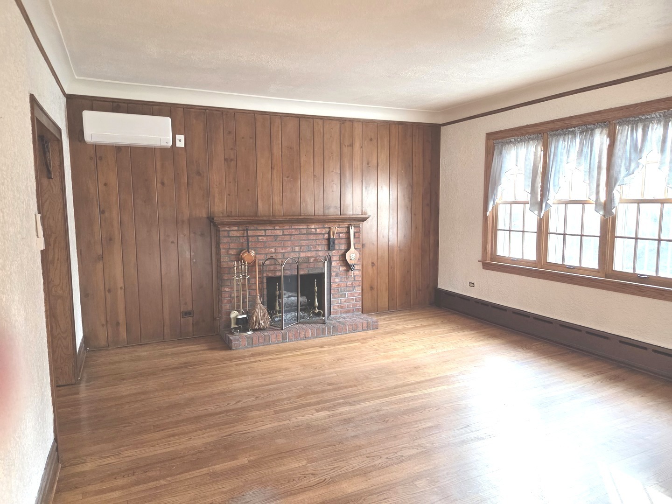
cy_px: 252
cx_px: 336
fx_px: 446
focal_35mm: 23
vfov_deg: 58.9
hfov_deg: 73.9
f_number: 1.8
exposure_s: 1/120
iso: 400
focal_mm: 5.4
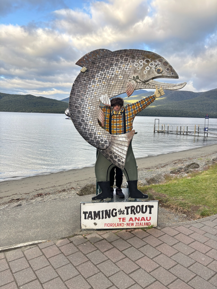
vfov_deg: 67.3
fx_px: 217
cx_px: 108
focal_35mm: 26
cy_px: 144
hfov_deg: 53.1
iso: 50
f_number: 1.6
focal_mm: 5.96
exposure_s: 1/500
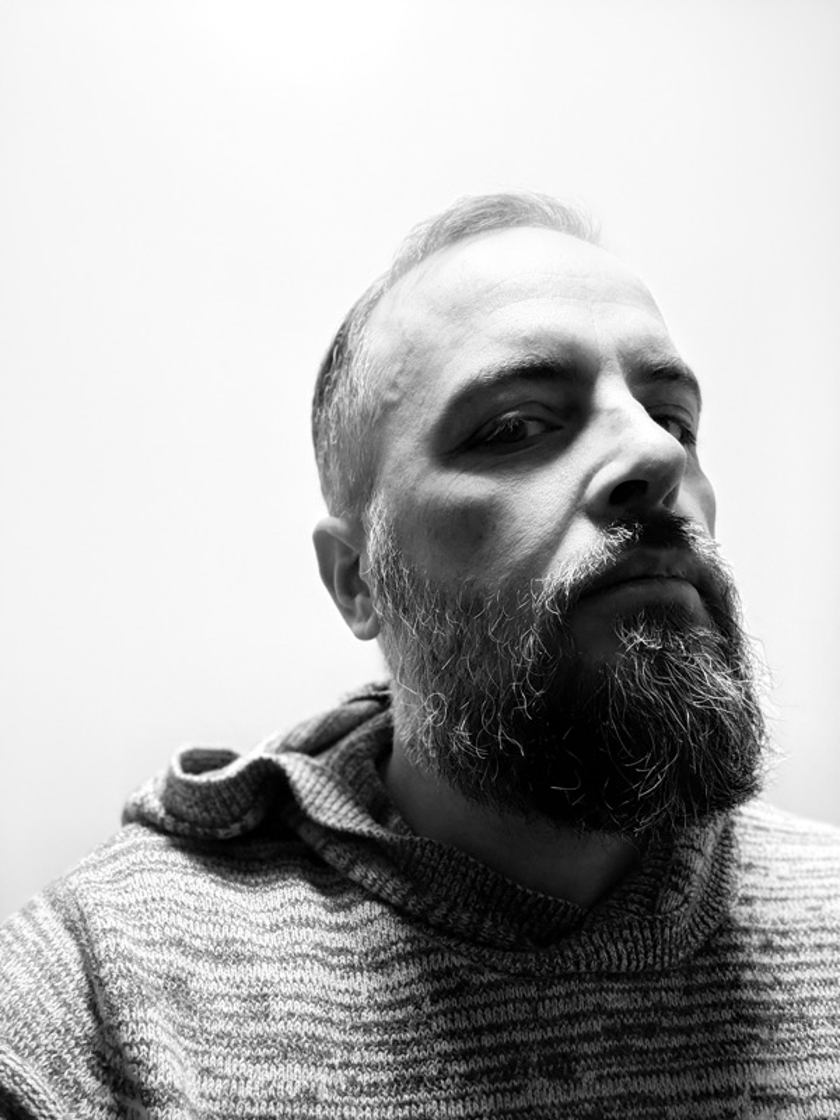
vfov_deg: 60.0
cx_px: 420
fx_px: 971
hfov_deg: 46.8
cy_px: 560
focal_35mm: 30
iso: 200
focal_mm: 2.69
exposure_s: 1/60
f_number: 1.9
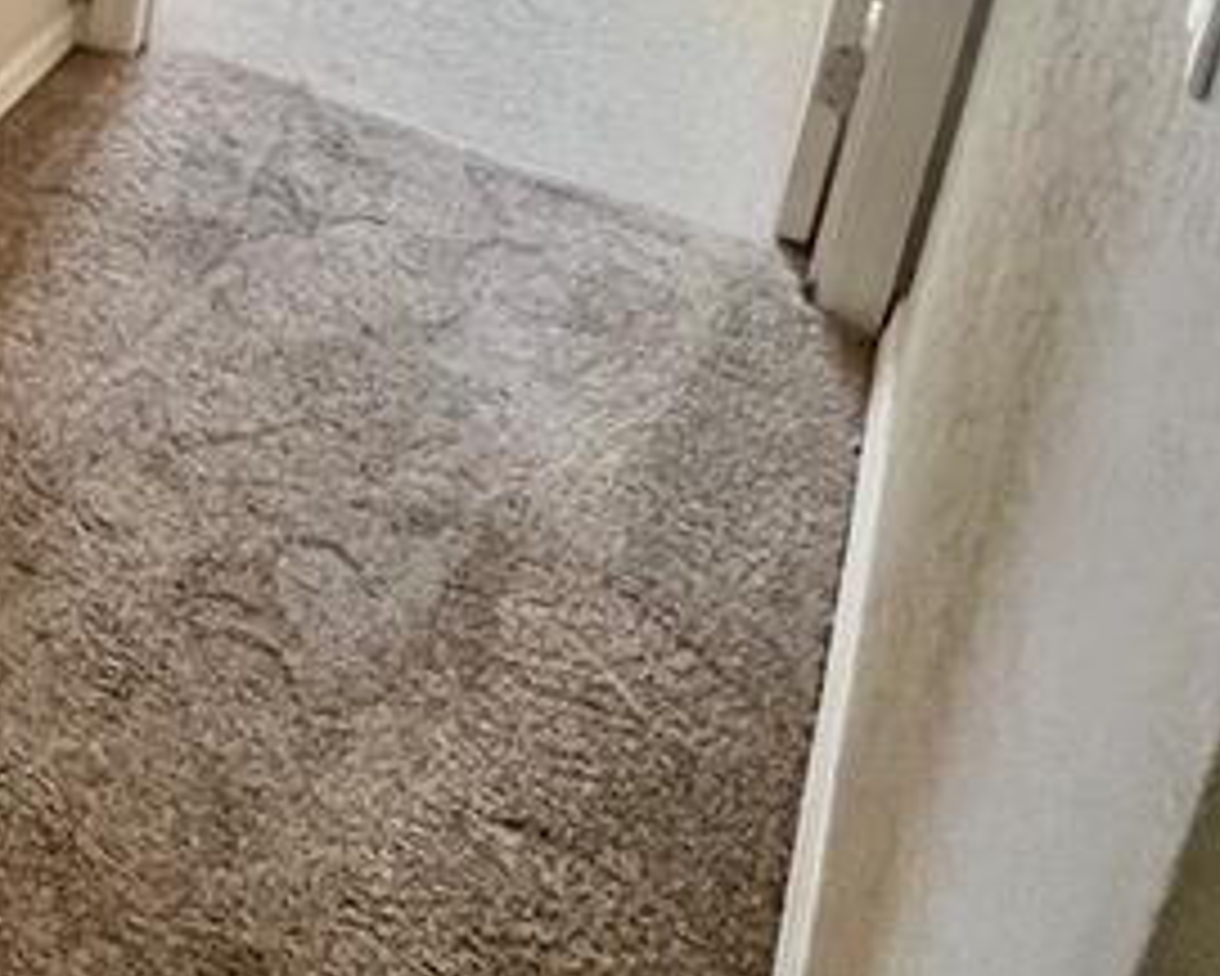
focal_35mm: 48
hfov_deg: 27.1
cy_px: -445
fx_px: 1734
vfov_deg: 25.0
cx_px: -617
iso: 200
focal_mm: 1.57
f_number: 1.8
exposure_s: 1/120
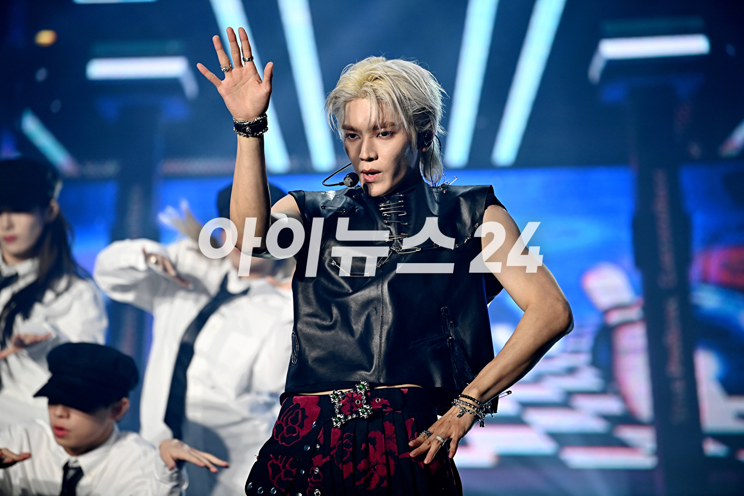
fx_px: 4133
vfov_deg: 6.9
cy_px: 248
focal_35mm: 200
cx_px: 372
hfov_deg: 10.3
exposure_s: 1/640
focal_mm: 200
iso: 1000
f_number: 3.2
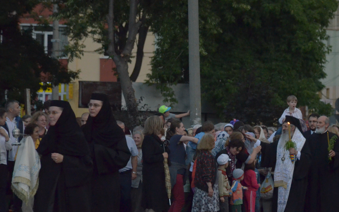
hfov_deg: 5.9
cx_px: 232
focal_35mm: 355
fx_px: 3280
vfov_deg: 3.7
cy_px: 140
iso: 3200
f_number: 5.6
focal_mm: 140
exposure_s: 1/125
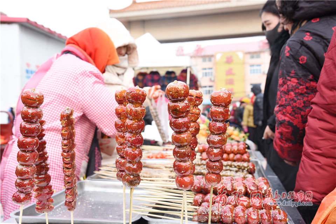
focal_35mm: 38
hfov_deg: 50.7
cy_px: 112
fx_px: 355
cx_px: 168
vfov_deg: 35.1
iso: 100
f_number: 6.3
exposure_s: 1/60
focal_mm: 38
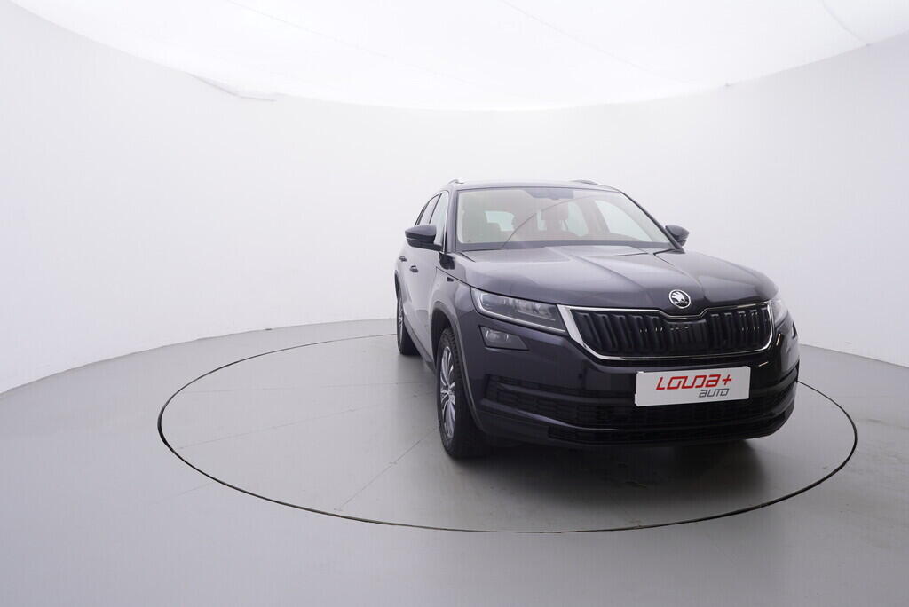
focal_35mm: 22
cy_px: 304
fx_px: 568
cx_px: 454
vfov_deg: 56.2
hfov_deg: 77.3
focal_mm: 15
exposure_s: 1/80
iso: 200
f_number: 5
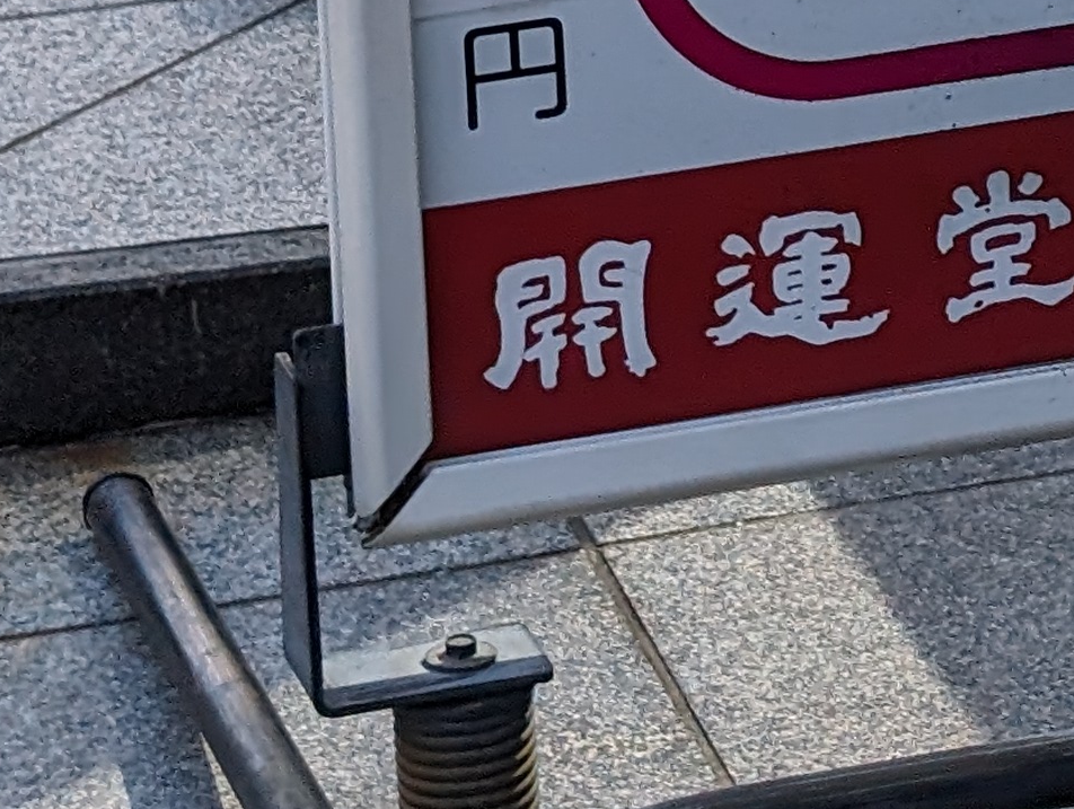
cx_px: 1630
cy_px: -877
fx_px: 6525
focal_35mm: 210
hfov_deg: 9.2
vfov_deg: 6.8
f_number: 1.68
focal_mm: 6.9
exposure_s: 1/772
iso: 19
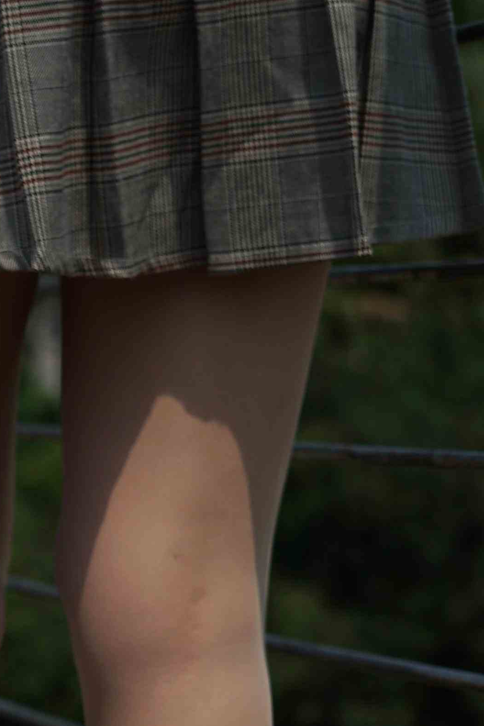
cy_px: 794
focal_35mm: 134
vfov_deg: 14.9
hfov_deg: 10.1
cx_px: -113
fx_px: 2703
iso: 100
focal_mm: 50
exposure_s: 1/3200
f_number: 4
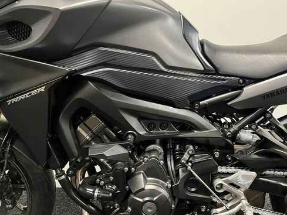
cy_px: 98
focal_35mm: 34
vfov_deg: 41.8
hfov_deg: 53.9
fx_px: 282
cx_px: 156
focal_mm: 5.1
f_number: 1.6
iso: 500
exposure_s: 1/50
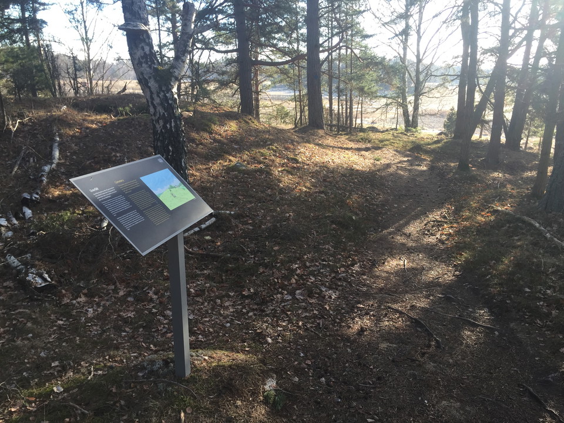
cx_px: 282
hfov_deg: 61.7
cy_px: 212
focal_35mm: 29
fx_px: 472
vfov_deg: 48.2
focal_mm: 4.15
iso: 32
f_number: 2.2
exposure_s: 1/159
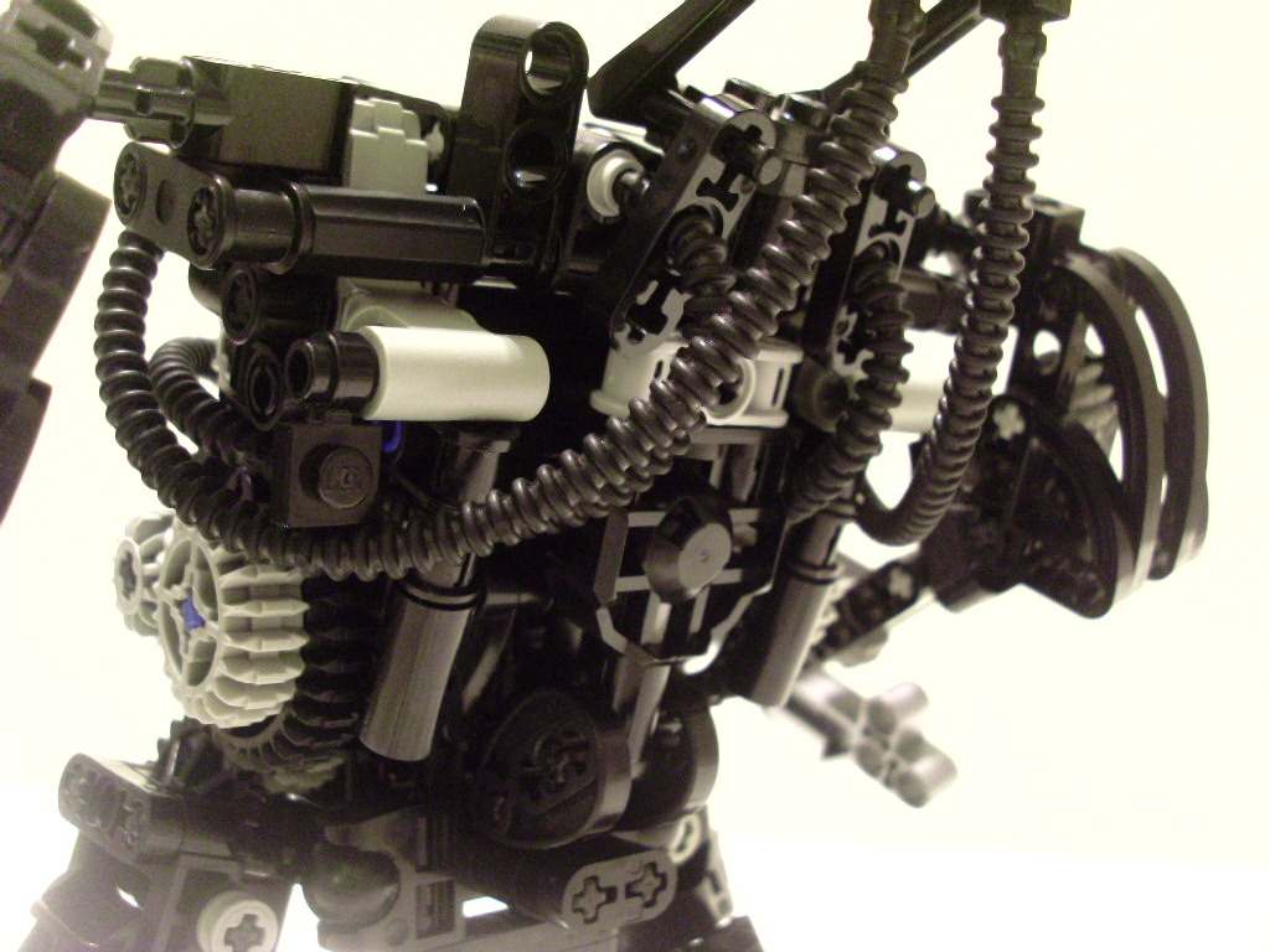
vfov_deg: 37.7
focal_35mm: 38
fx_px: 1394
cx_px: 635
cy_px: 476
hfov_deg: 49.0
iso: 200
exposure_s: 1/3
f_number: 3
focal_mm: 6.3
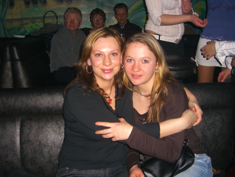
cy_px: 88
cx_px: 118
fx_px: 258
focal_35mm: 38
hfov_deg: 49.0
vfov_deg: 37.7
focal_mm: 7.9
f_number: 2.8
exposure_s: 1/60
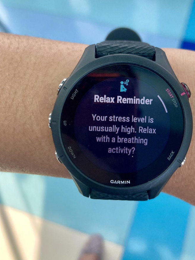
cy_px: 101
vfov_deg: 48.6
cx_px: 129
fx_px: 285
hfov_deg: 37.3
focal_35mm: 38
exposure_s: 1/60
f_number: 1.8
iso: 125
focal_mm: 3.99
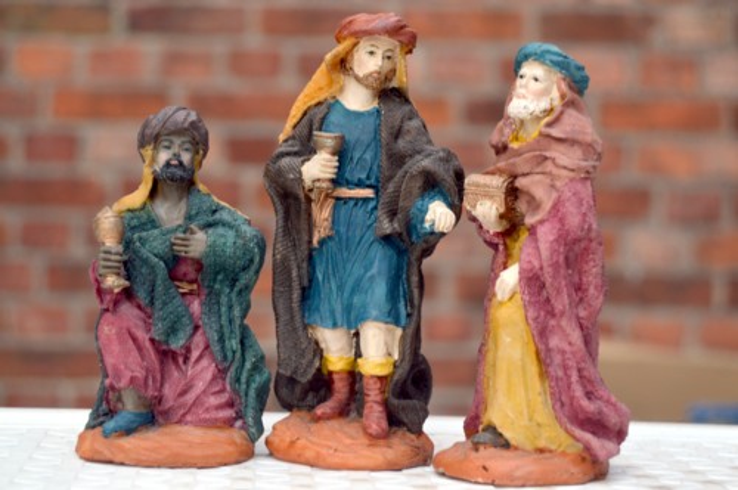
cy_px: 245
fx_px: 1689
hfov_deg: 24.6
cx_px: 369
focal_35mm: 82
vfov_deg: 16.5
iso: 200
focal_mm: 55
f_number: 5.6
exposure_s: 1/50
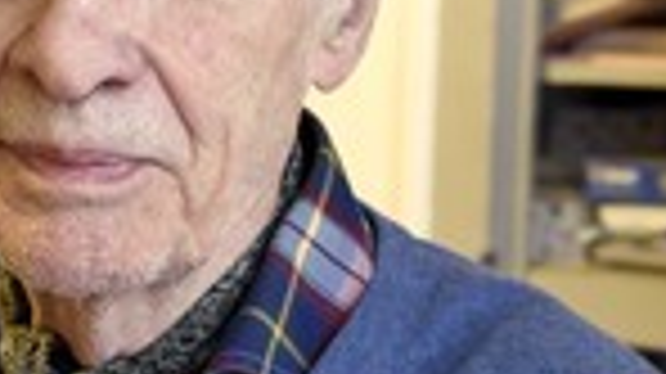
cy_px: 162
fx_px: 2100
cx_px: -94
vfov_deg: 10.2
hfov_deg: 17.3
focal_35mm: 119
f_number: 5
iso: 1600
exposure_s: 1/25
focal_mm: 40
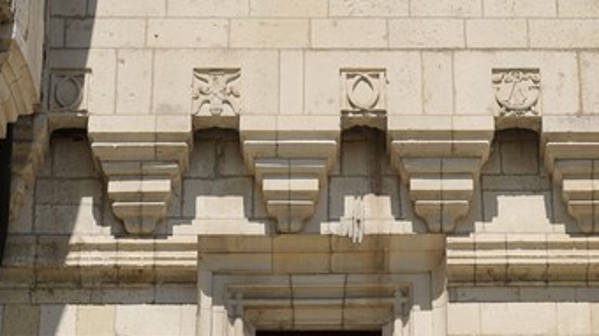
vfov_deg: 8.1
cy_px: 218
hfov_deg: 14.3
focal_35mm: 150
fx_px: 2382
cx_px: 366
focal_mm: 116
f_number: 10
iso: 200
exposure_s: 1/400
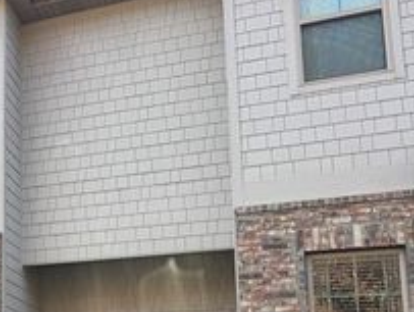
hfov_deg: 28.7
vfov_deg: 23.9
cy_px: 303
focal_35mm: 59
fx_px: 707
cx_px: -71
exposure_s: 1/651
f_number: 1.78
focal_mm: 6.76
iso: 80
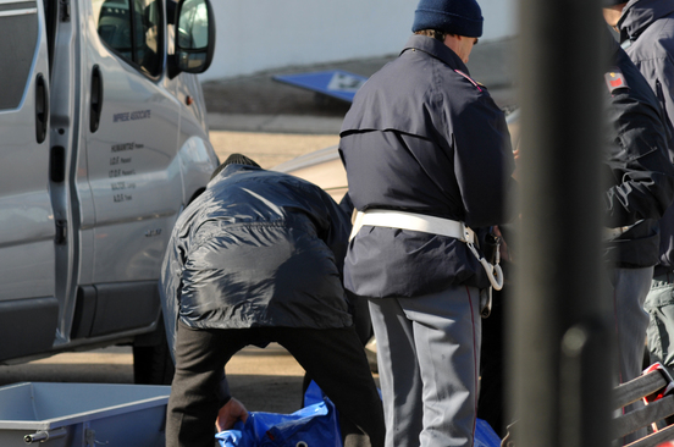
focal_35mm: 571
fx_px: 10672
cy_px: 244
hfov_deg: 3.6
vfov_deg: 2.4
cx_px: 327
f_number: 7.1
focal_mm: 300
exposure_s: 1/200
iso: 200
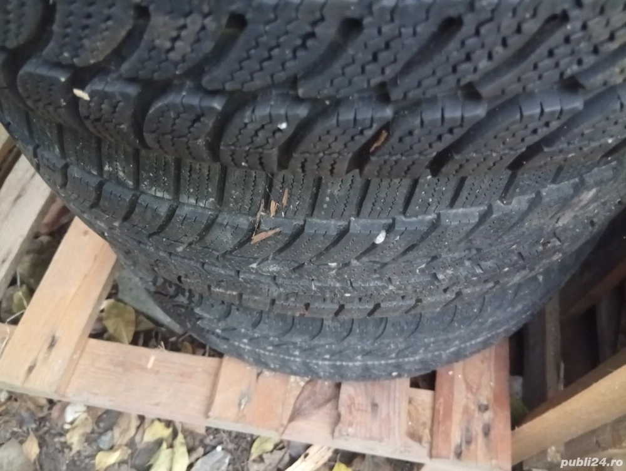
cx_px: 313
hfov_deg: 65.2
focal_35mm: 27
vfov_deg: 51.5
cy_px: 236
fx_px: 489
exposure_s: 1/20
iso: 1445
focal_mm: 3.84
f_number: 1.8
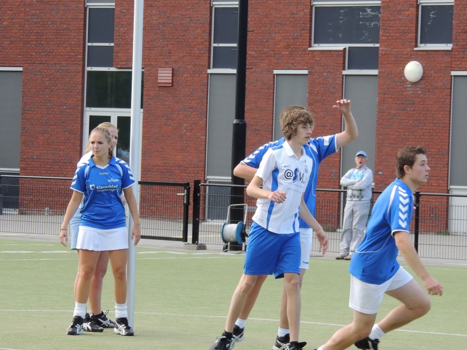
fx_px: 2671
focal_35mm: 198
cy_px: 197
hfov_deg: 10.0
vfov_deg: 7.5
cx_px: 227
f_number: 4.5
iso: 400
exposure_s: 1/400
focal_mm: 30.3
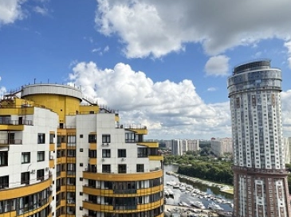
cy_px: 125
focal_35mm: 24
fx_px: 202
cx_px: 98
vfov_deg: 56.5
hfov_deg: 69.7
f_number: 2.2
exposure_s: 1/1078
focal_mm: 2.22
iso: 50
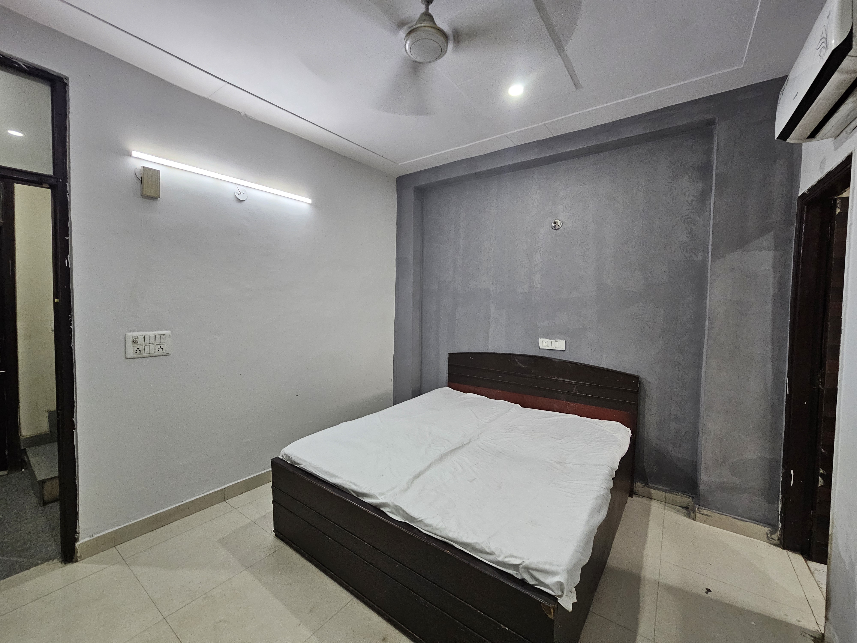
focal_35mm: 13
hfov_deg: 106.2
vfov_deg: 89.9
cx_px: 428
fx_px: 322
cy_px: 322
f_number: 2.2
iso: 320
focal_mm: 2.2
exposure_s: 1/50
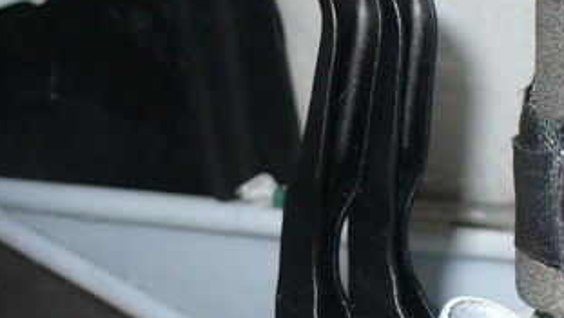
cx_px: 335
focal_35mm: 103
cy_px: 239
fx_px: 1540
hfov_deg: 20.7
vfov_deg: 11.7
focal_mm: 6.1
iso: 80
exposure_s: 1/30
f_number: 2.8
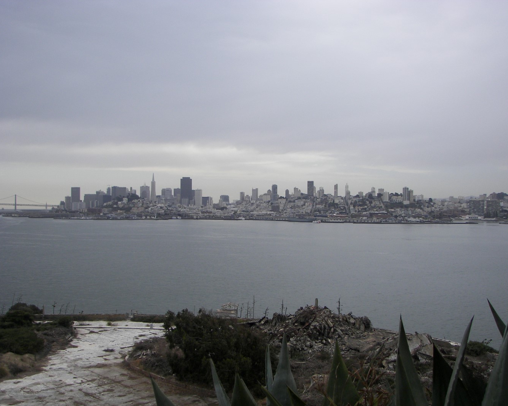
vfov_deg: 39.1
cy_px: 202
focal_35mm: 38
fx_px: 571
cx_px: 255
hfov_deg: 47.9
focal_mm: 6
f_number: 2.8
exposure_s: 1/800
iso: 64
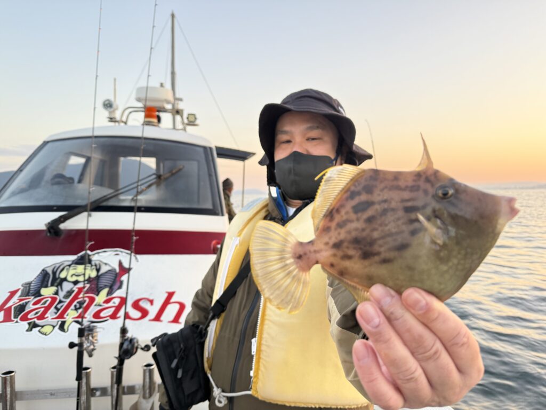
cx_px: 273
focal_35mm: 24
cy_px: 205
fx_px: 379
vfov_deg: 56.8
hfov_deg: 71.6
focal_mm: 6.76
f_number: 1.78
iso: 125
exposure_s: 1/243
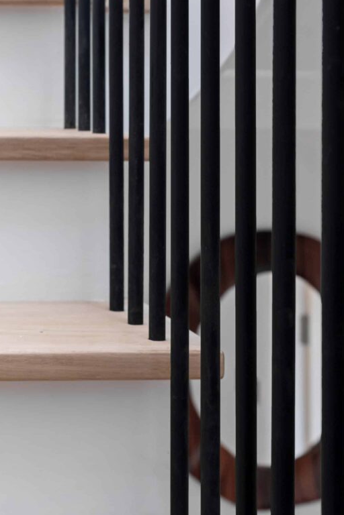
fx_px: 1147
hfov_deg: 17.0
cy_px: 250
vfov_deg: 25.4
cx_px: 225
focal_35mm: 80
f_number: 5.6
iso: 800
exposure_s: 1/80
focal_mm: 40
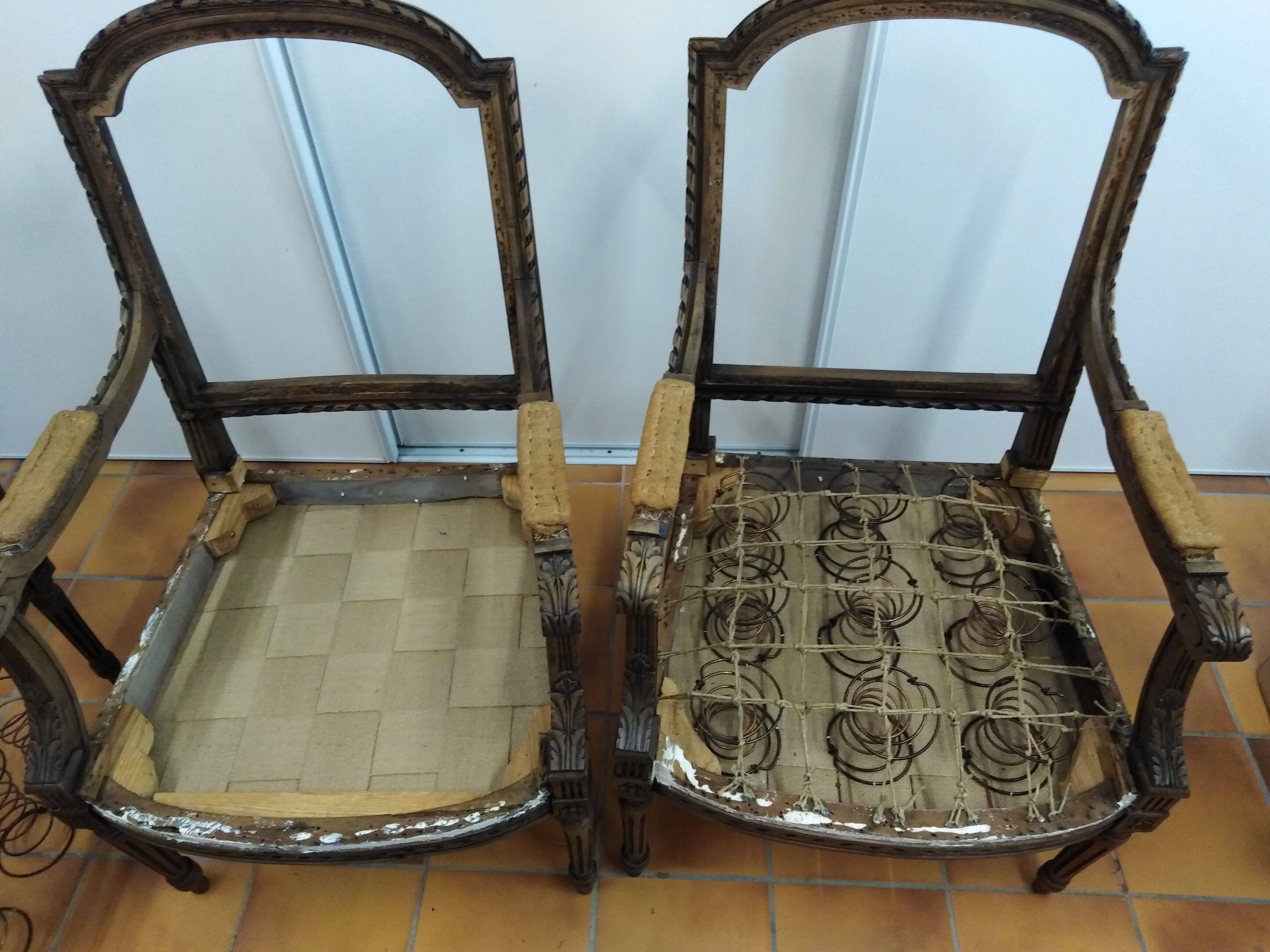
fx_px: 917
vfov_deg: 54.9
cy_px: 476
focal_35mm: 25
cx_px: 635
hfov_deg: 69.4
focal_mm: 3.46
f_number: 2.2
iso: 407
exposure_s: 1/20
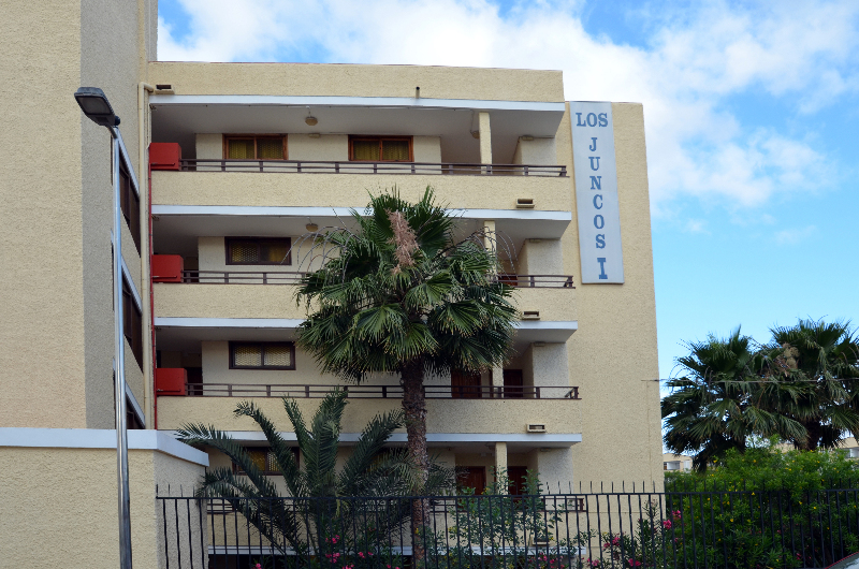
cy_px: 284
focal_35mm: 30
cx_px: 430
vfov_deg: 43.4
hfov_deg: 62.0
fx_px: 714
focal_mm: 20
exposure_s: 1/250
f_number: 8
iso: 200
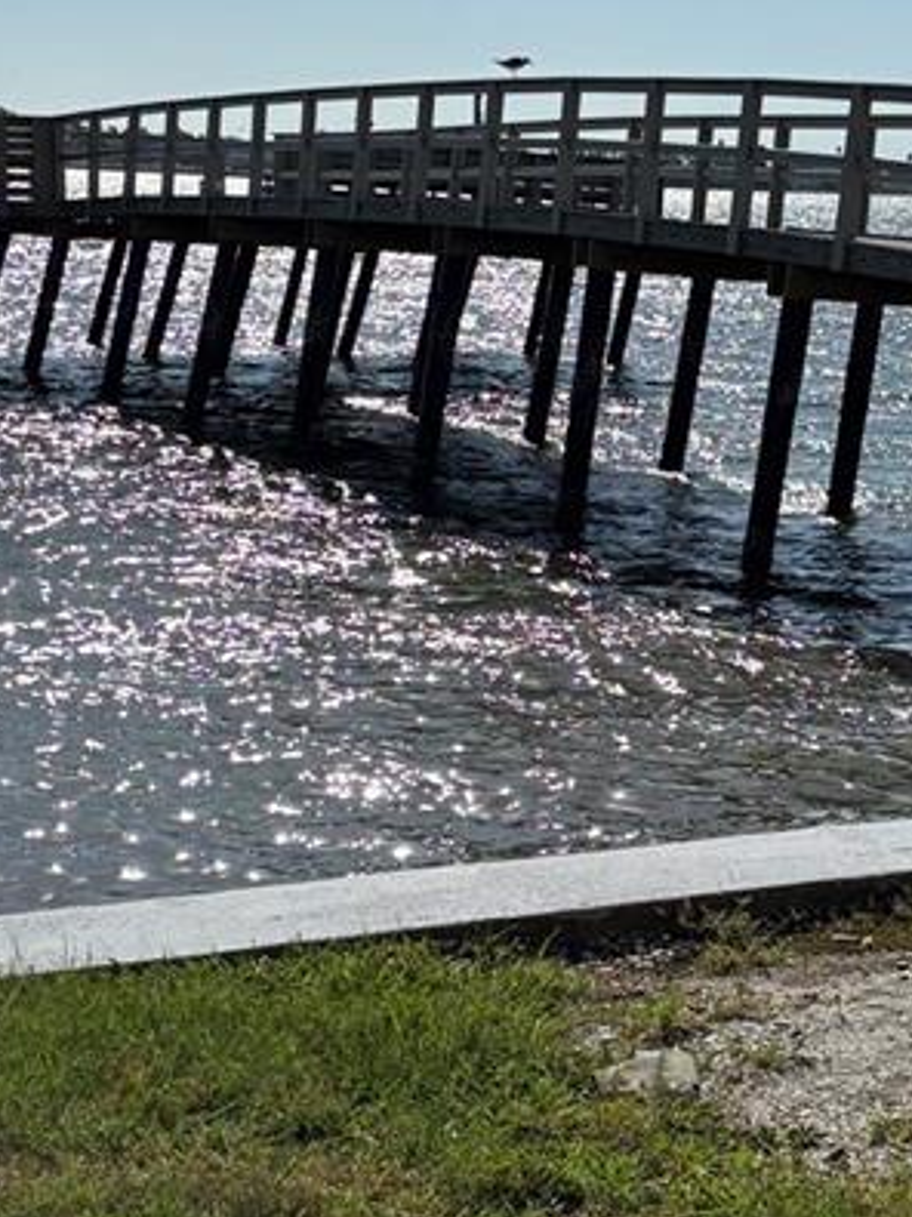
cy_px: 511
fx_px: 2777
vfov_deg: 24.7
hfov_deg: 18.4
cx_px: 773
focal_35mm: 79
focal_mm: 5.96
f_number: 1.6
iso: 50
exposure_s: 1/10989
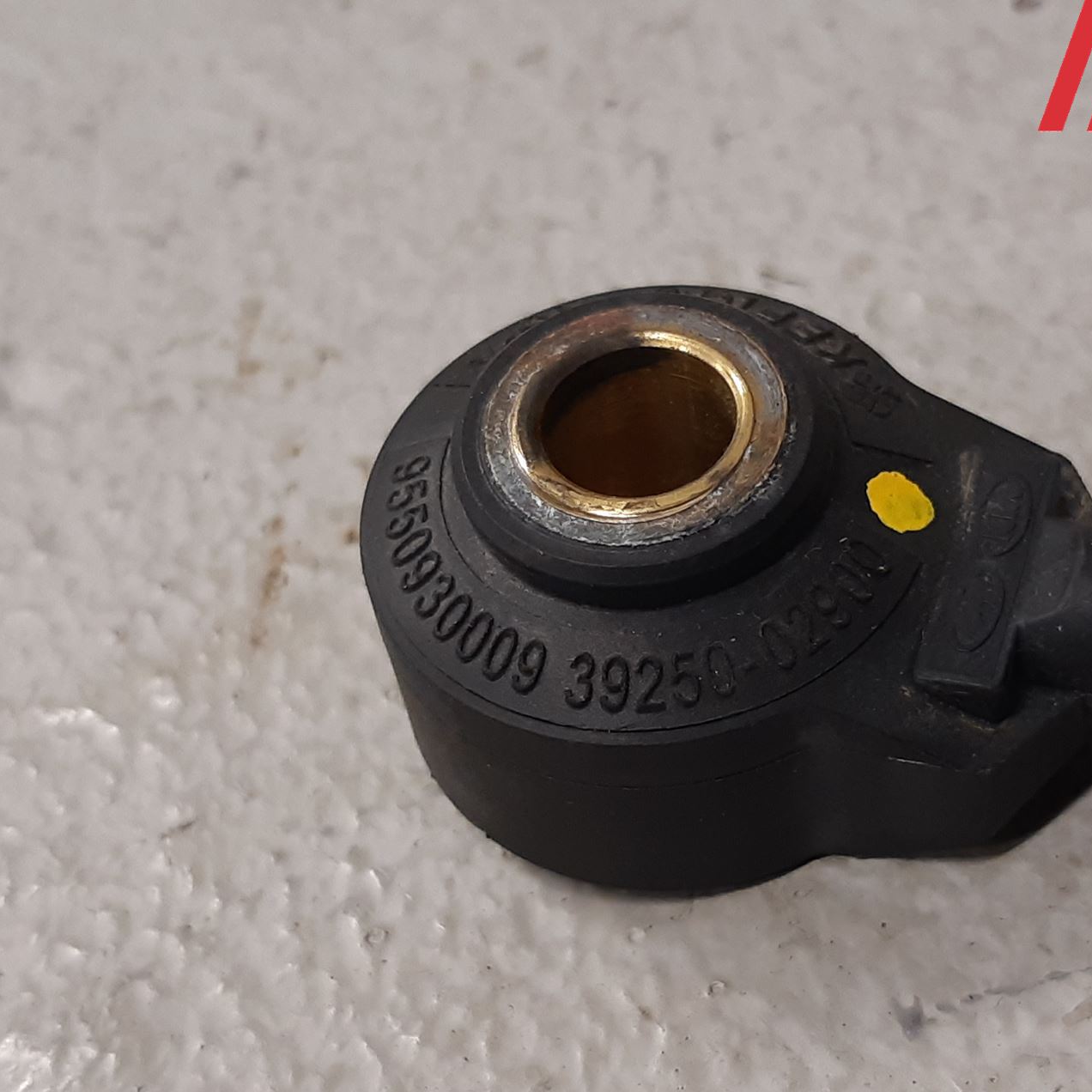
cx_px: 686
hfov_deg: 44.5
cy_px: 646
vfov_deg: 44.7
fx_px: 1321
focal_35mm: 37
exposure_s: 1/50
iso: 125
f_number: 1.7
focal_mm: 3.93
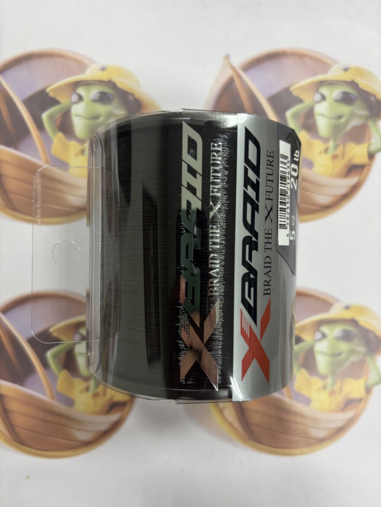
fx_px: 381
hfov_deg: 53.1
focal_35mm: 26
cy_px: 254
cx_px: 190
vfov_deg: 67.3
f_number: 1.6
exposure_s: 1/60
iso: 160
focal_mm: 5.96
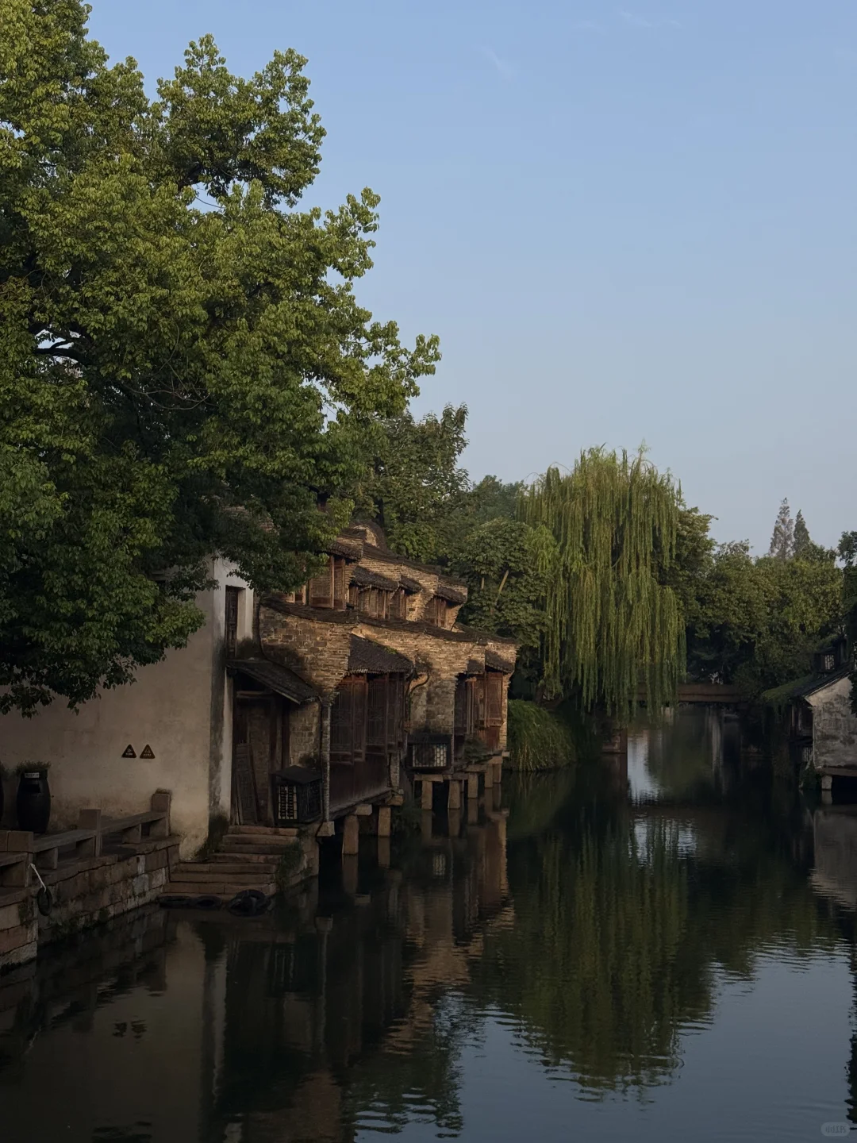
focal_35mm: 48
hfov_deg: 30.3
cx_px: 428
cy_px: 572
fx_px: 1584
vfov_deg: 39.7
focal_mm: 6.76
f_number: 1.78
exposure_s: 1/3096
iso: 64
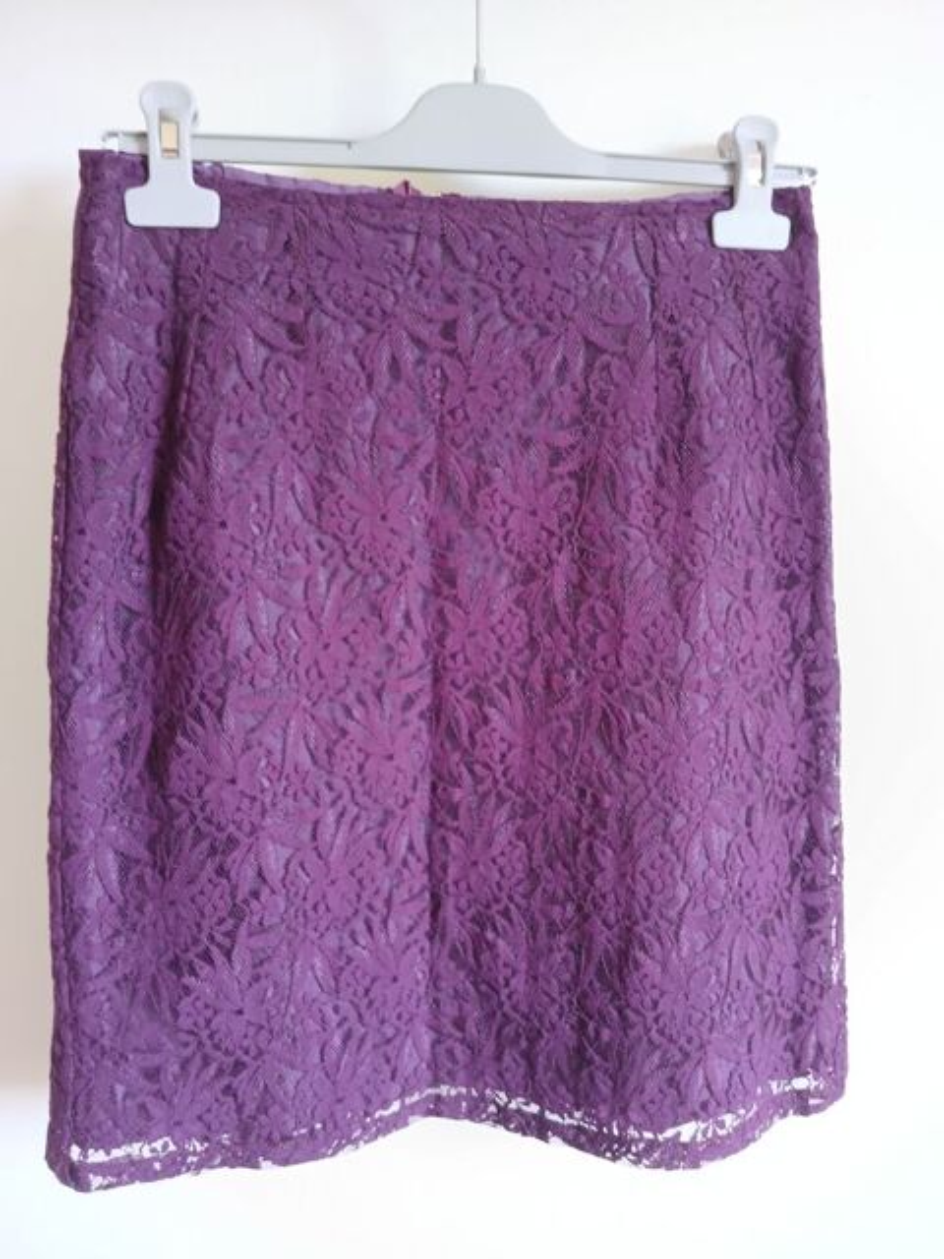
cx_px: 472
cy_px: 630
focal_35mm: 26
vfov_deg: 67.3
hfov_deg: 53.1
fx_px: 945
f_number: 1.8
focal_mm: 3.98
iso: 250
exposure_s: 1/25
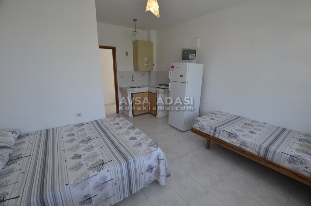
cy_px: 103
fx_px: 129
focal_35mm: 15
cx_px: 156
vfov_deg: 77.1
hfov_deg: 100.5
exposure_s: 1/125
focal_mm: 10
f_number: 5.6
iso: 400
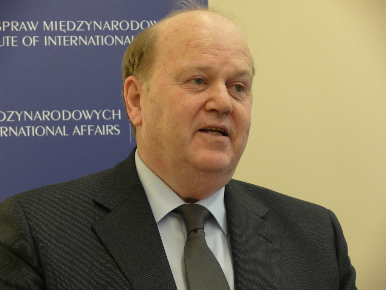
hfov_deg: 14.0
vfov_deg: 10.5
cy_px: 145
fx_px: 1572
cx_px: 193
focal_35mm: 141
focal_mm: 29.9
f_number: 3.6
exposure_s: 1/25
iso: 200
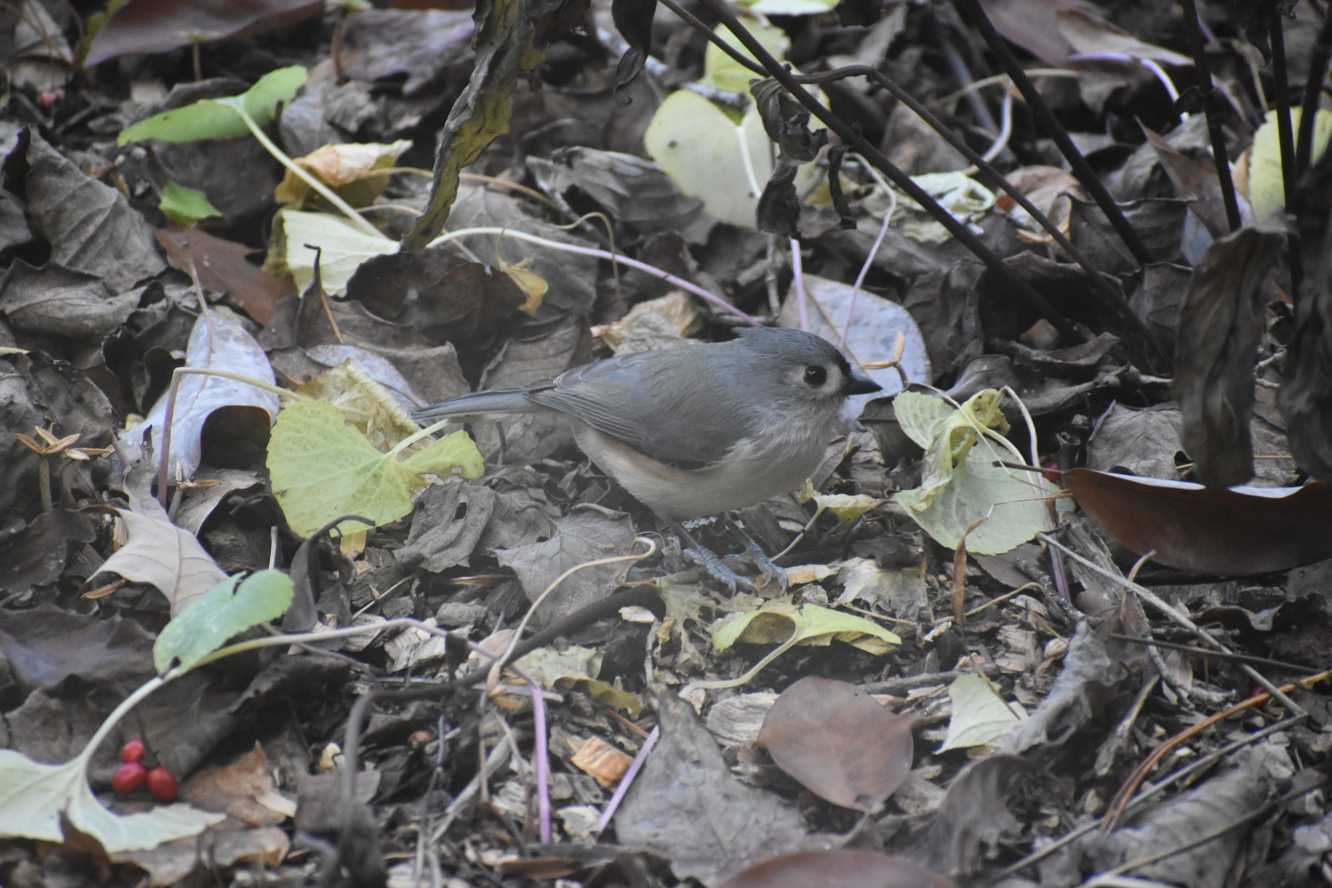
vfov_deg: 3.1
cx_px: 666
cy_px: 444
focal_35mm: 450
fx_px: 16649
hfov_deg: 4.6
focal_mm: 300
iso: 3200
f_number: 6.3
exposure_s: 1/500
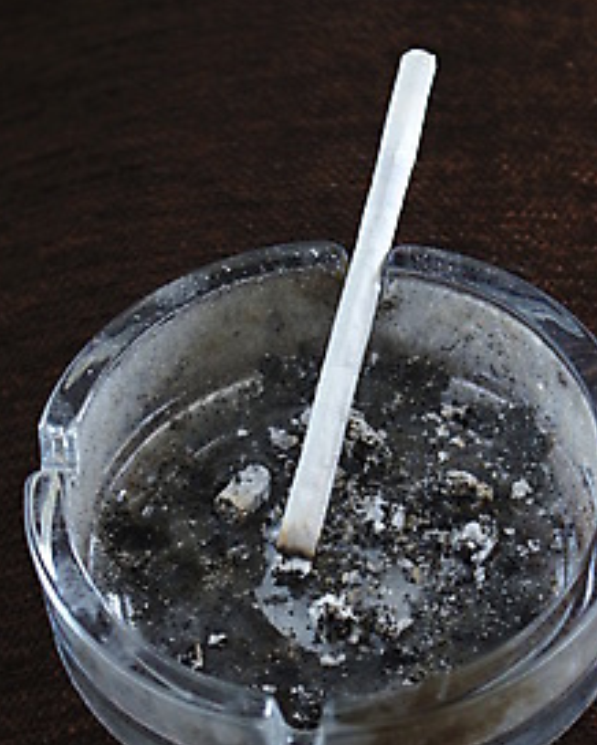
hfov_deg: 13.6
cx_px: 323
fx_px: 2508
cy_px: 485
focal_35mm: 114
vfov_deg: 16.9
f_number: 5.6
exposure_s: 1/5
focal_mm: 55
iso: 100
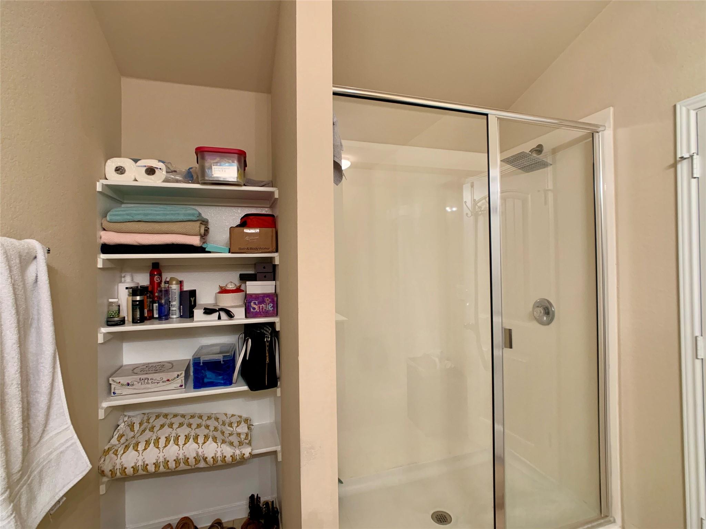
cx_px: 353
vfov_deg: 53.1
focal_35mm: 26
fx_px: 530
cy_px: 264
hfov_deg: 67.3
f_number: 1.8
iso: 200
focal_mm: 4.25
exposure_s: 1/60
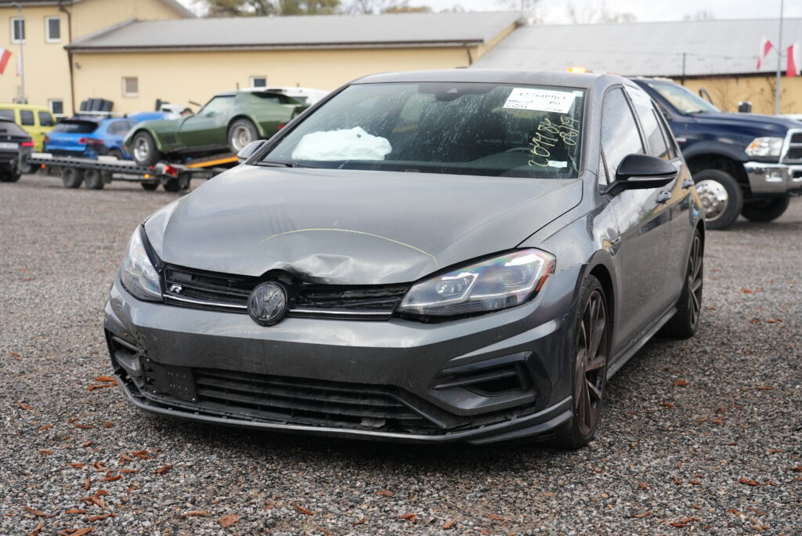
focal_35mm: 52
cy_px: 268
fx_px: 1159
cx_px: 401
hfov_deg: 38.2
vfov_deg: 26.0
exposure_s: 1/160
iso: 400
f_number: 4
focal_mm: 52
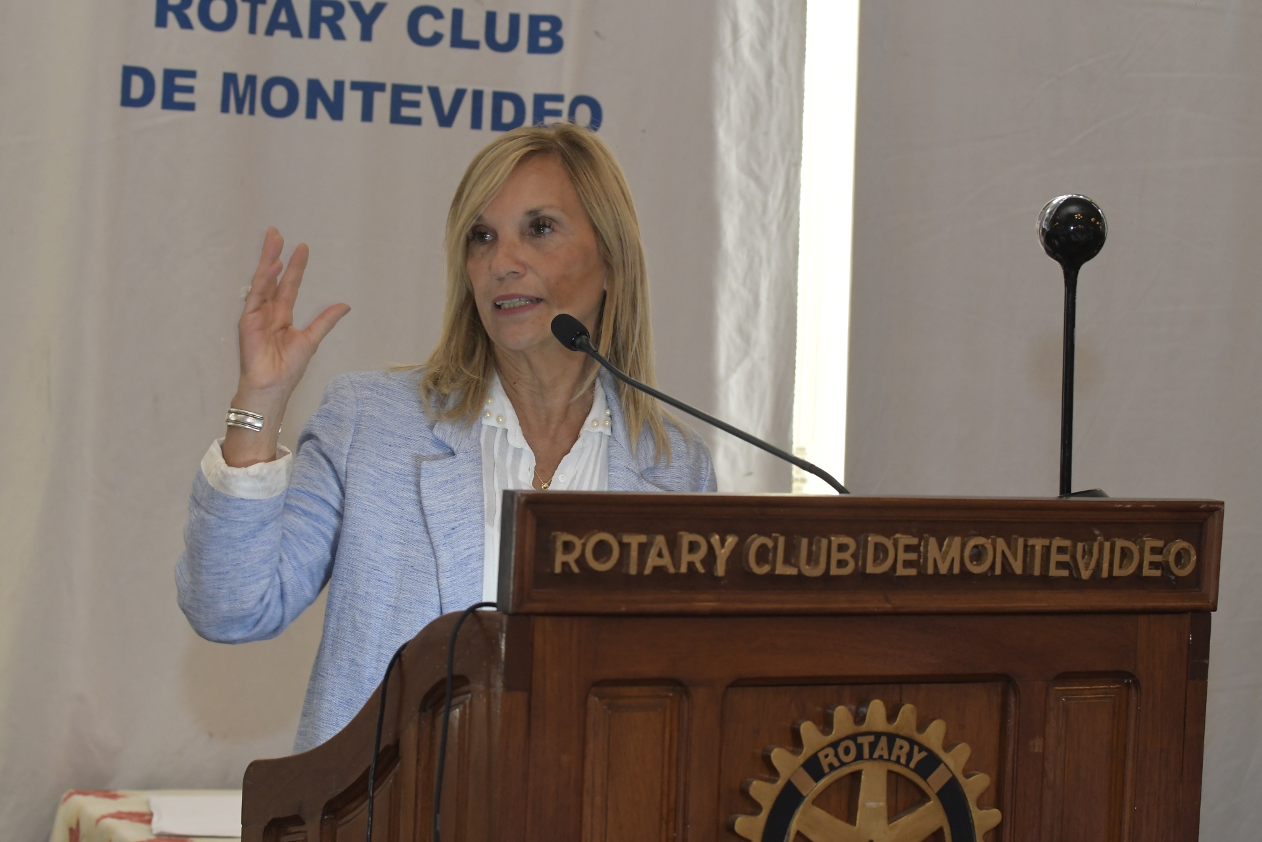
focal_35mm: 105
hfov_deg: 19.5
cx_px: 631
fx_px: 3681
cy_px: 421
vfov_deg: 13.0
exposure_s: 1/80
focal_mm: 70
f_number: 5.6
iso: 2000
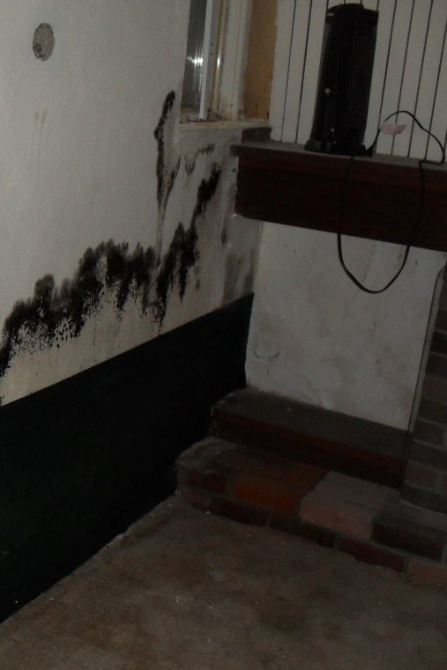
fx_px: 913
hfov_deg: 26.5
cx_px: 40
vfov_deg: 40.4
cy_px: 333
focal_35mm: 49
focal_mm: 6.3
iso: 200
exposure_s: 1/45
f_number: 3.2
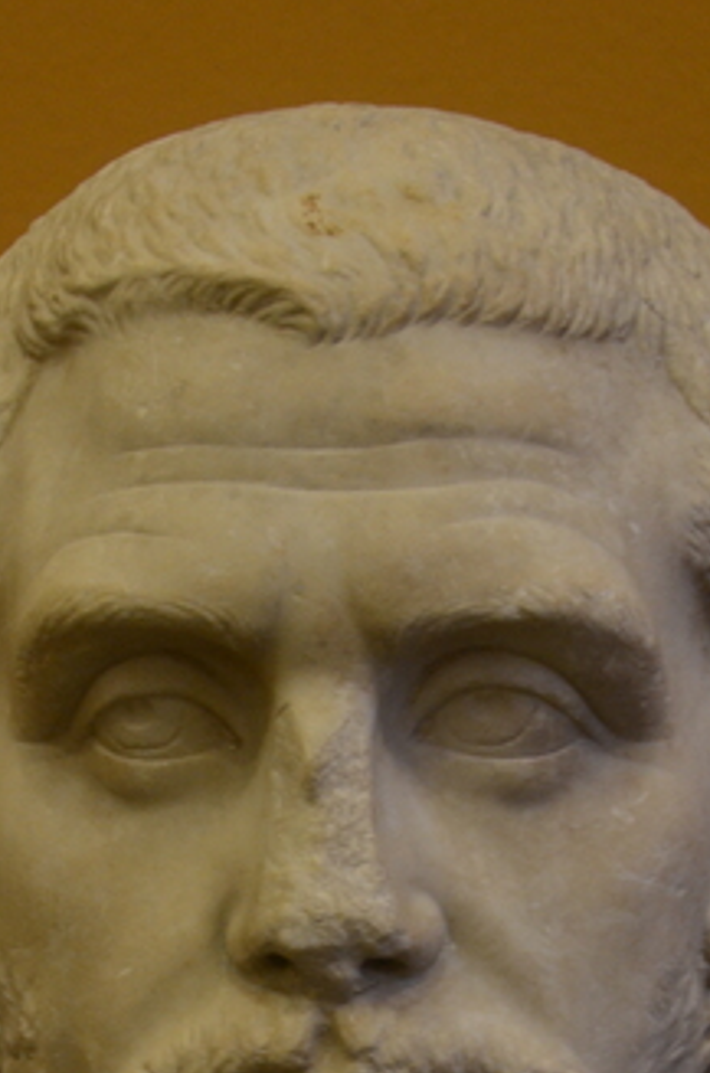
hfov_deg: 9.0
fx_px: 4520
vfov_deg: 13.4
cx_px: 285
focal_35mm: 152
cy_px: 978
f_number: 4.8
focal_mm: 50
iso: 1250
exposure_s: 1/13
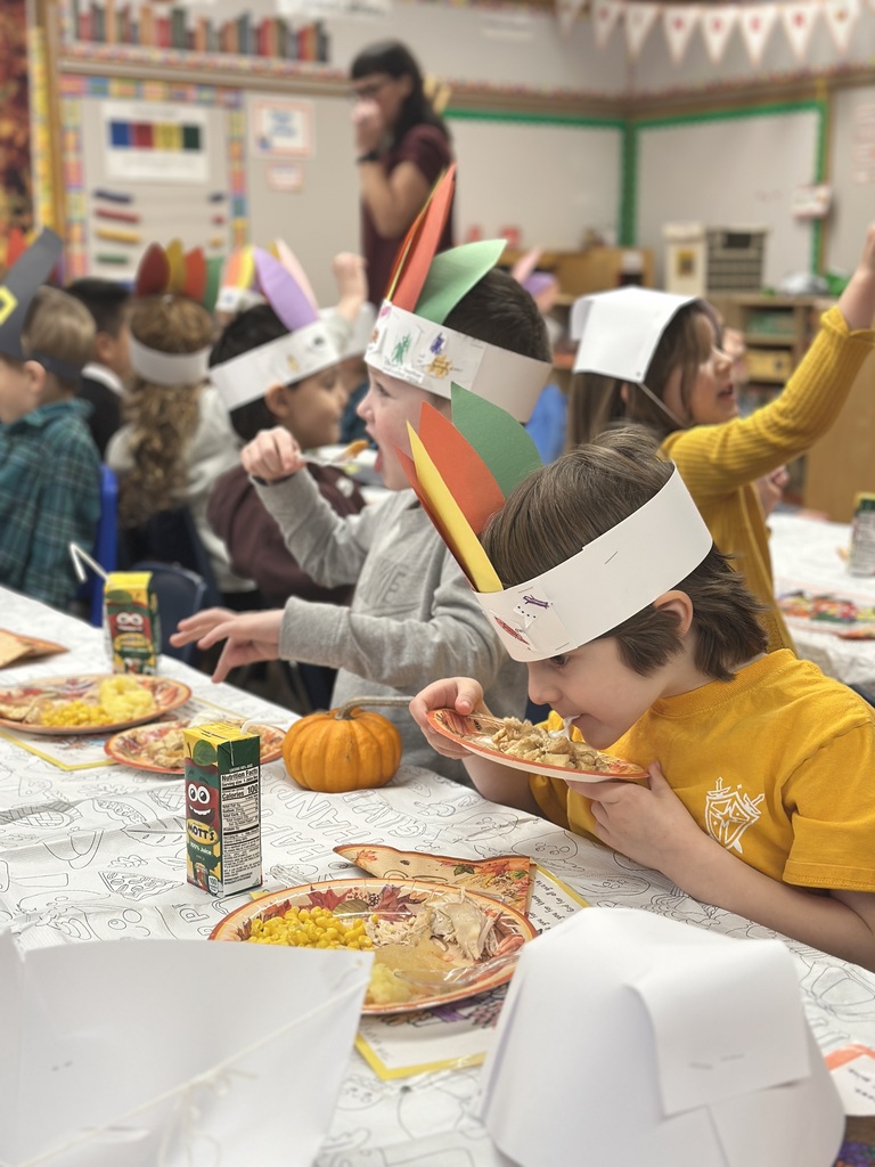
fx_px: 1618
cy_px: 584
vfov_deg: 39.7
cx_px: 438
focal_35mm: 48
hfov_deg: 30.3
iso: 160
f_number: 1.78
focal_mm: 6.86
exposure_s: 1/120
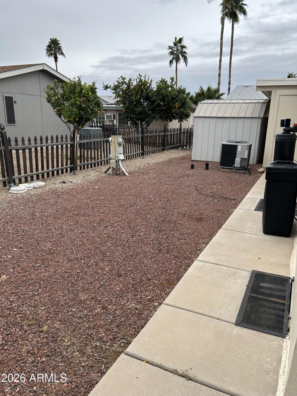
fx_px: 297
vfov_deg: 67.3
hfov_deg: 53.1
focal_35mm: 26
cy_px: 198
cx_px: 148
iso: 50
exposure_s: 1/1171
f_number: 1.5
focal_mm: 5.7
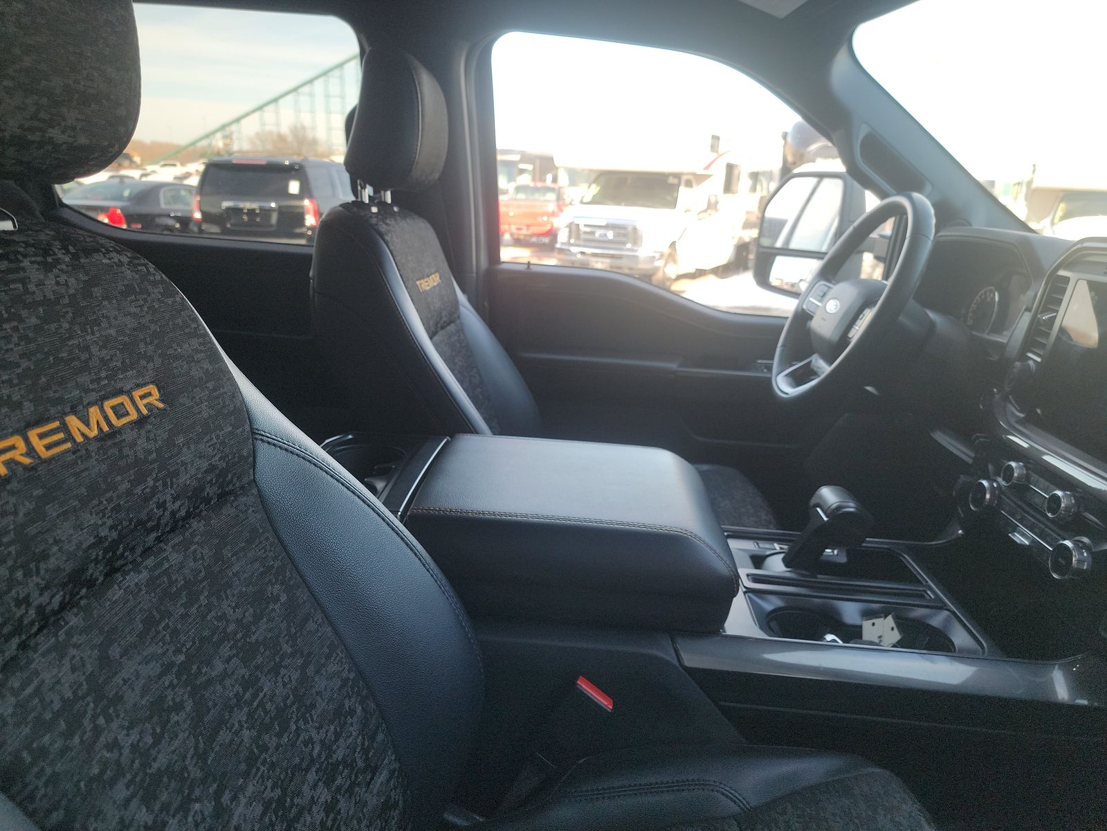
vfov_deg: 56.8
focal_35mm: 24
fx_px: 768
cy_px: 416
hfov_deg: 71.6
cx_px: 554
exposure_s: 1/59
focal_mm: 6.7
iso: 51
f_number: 1.8
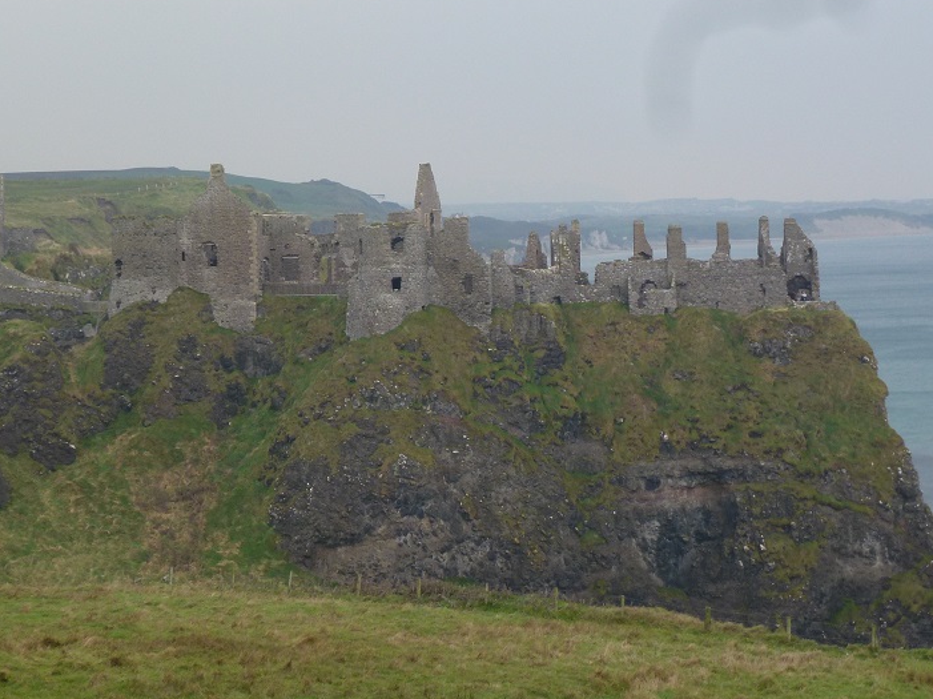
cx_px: 423
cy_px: 278
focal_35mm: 95
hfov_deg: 20.7
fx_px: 2559
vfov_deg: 15.5
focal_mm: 11.7
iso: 100
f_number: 4.6
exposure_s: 1/80
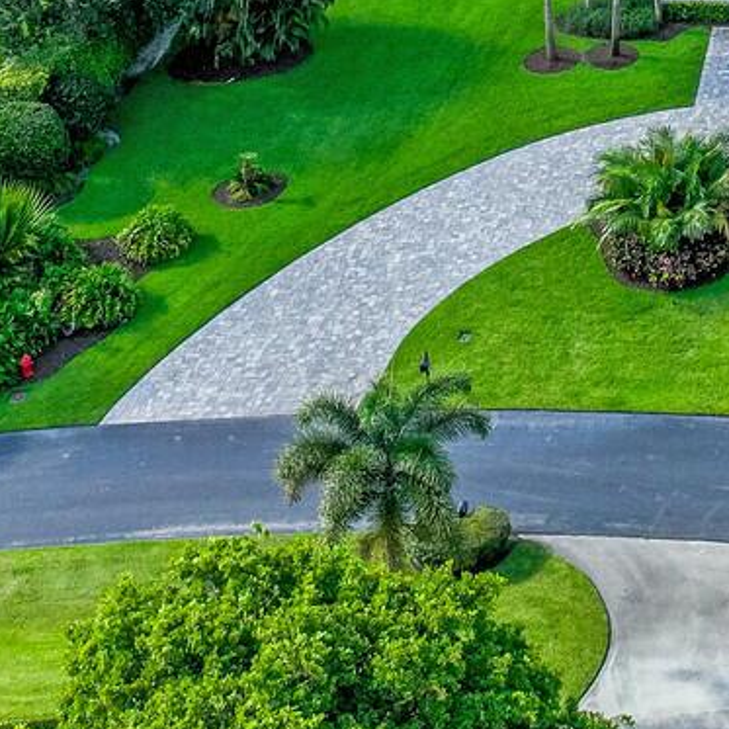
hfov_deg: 17.8
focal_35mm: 91
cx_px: 949
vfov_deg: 17.1
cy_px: -401
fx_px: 2168
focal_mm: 12.29
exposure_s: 1/2000
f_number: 2.8
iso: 220
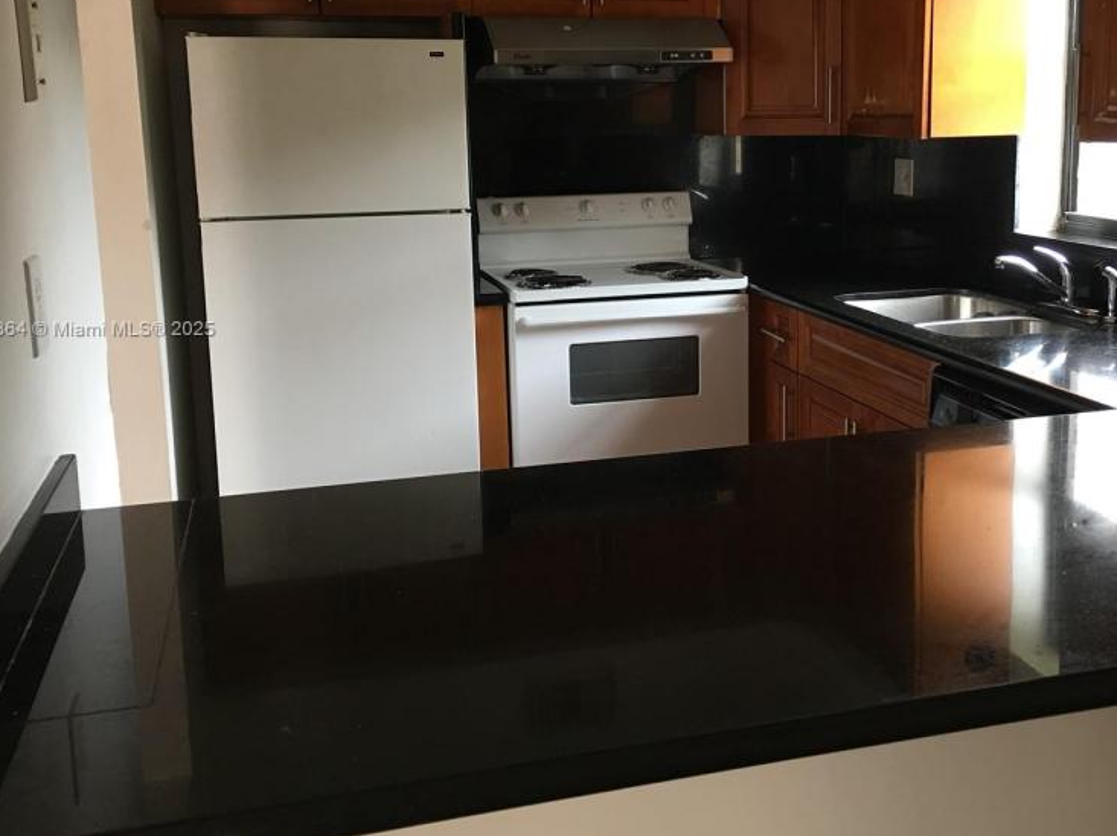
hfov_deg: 48.8
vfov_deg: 37.5
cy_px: 330
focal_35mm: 38
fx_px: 1226
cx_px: 654
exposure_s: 1/15
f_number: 2.2
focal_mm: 4.15
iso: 50
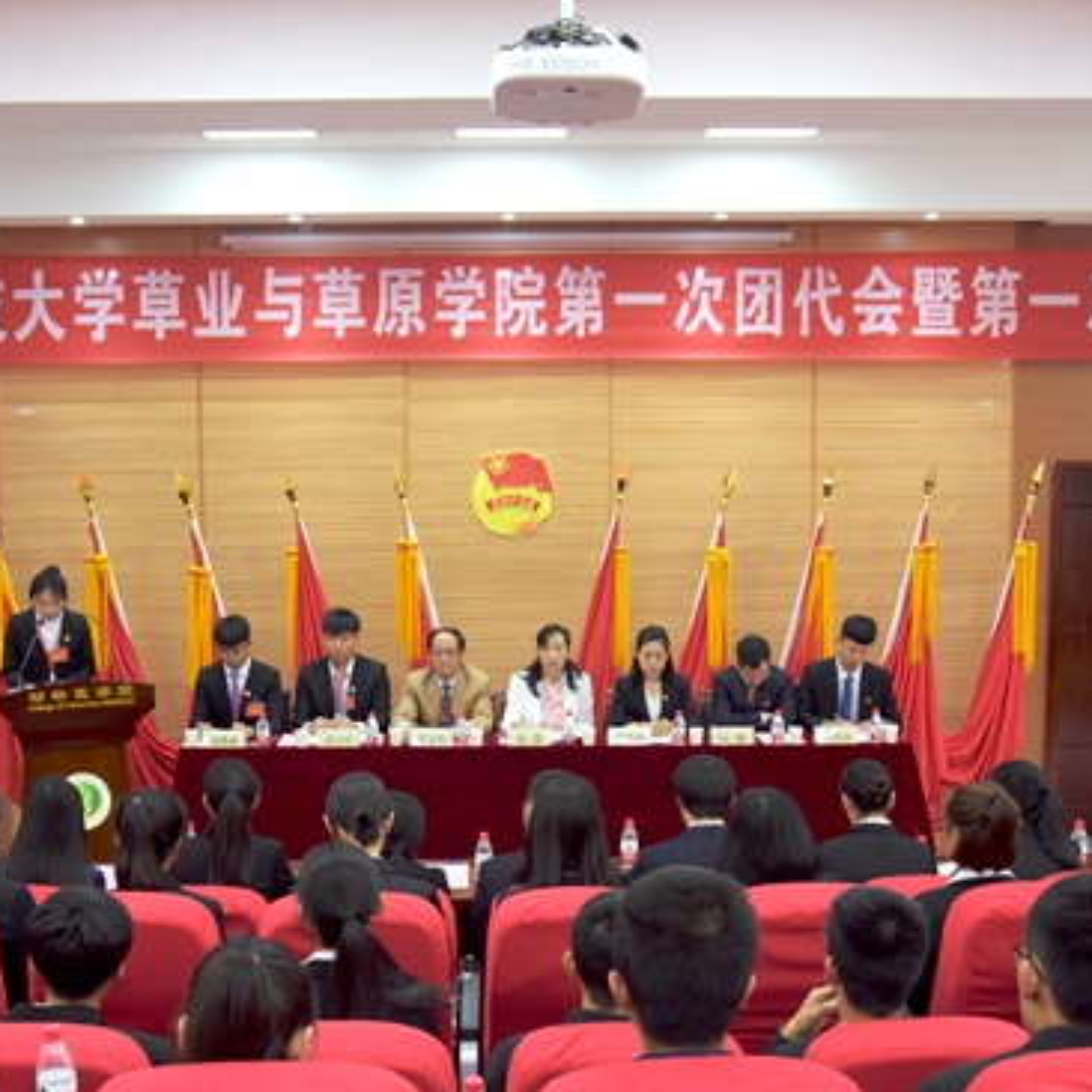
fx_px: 1642
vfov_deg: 36.8
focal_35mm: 46
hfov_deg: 36.7
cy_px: 546
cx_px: 477
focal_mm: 22
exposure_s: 1/60
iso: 800
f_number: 4.5
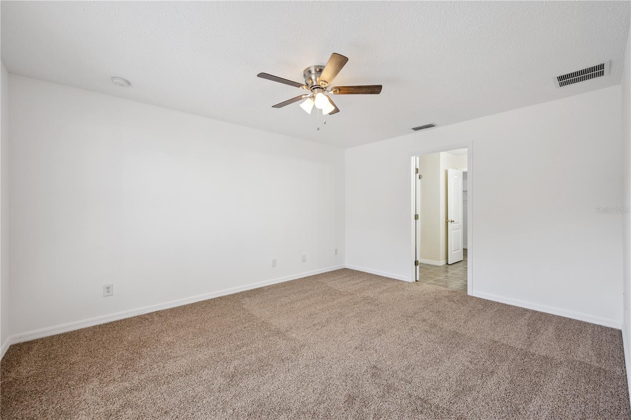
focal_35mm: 15
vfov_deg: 77.3
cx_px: 316
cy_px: 210
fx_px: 263
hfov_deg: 100.4
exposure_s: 1/40
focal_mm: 15
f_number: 9
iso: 200
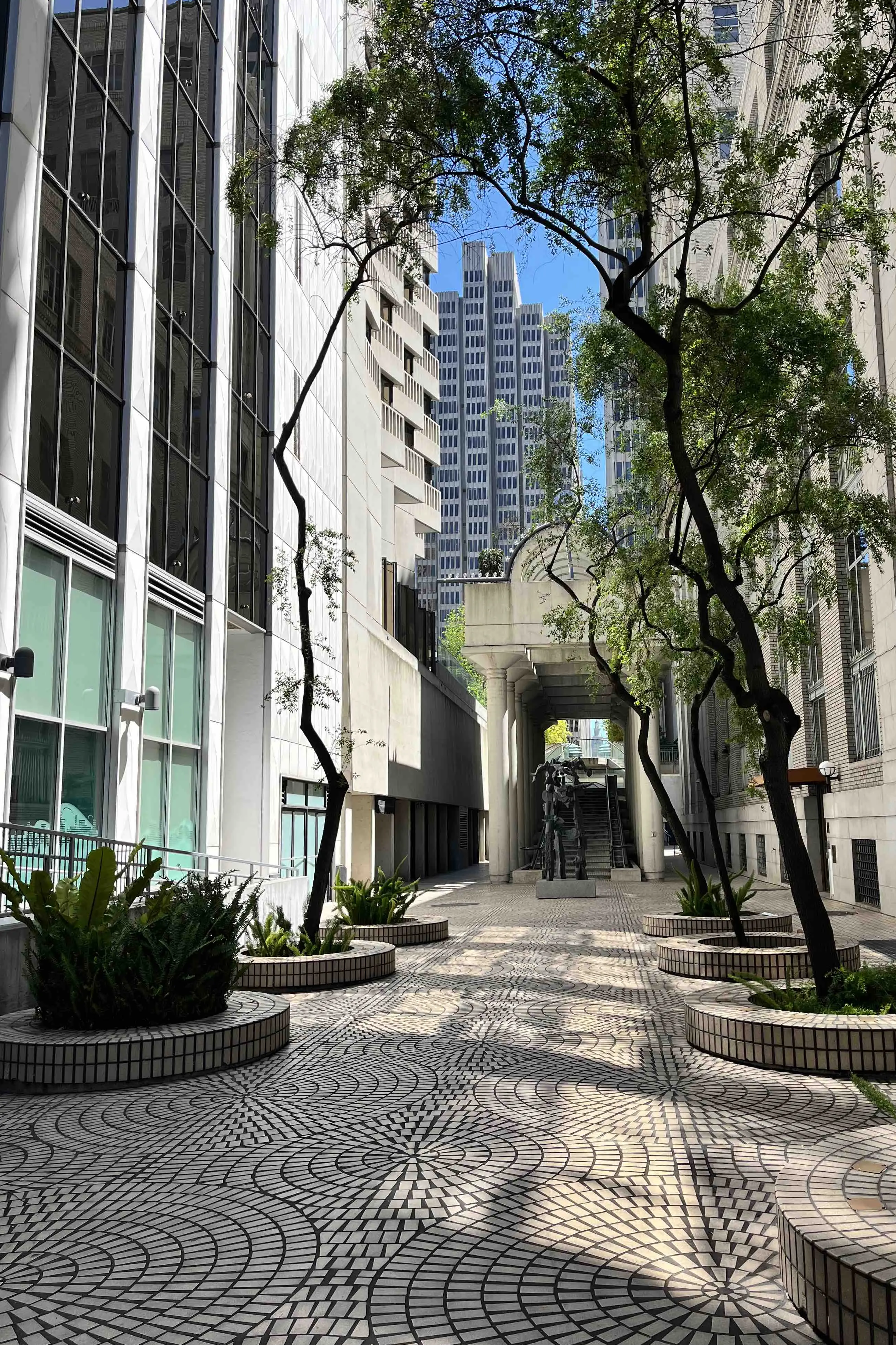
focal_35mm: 28
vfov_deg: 65.5
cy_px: 664
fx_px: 1045
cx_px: 521
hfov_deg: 46.2
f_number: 1.6
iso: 50
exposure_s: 1/1175
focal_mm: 5.1
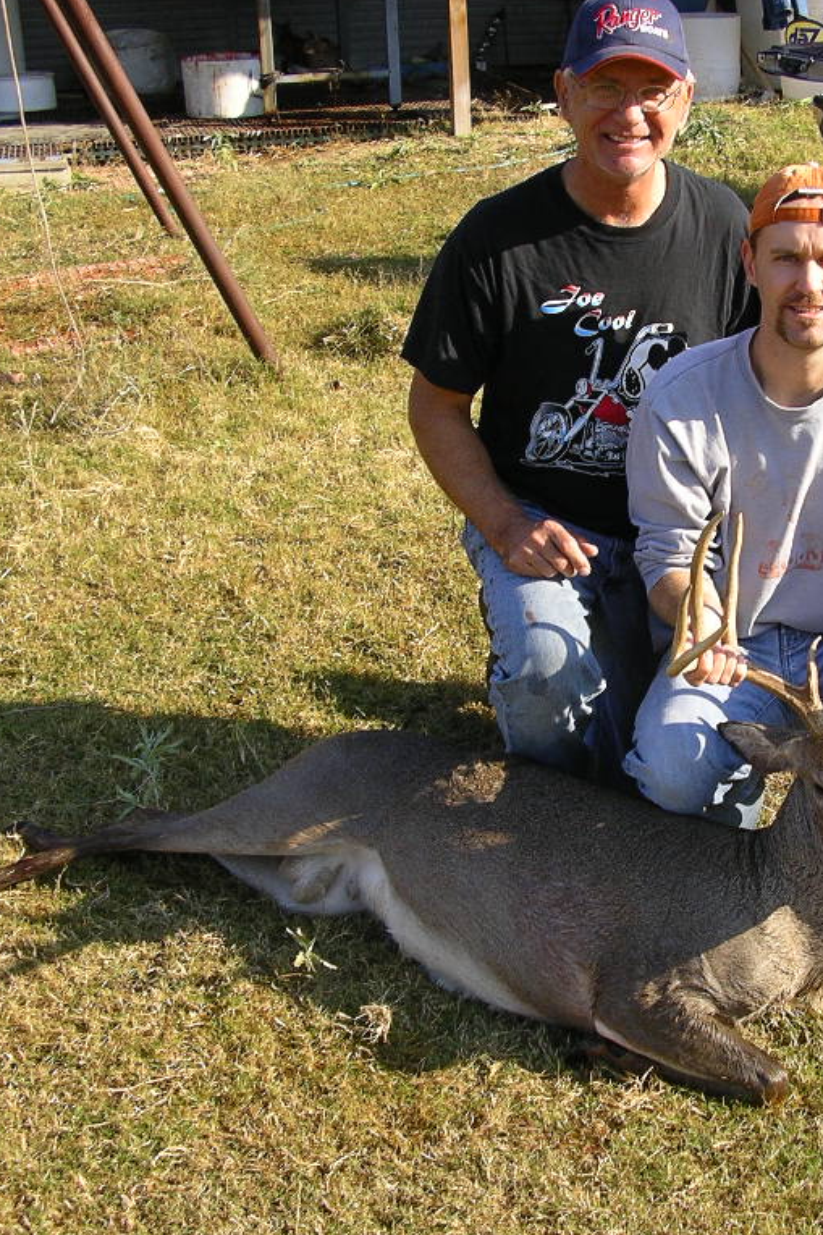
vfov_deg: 37.5
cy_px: 616
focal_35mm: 53
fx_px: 1818
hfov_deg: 25.3
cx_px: 600
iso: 50
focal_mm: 5.8
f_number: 2.9
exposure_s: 1/400
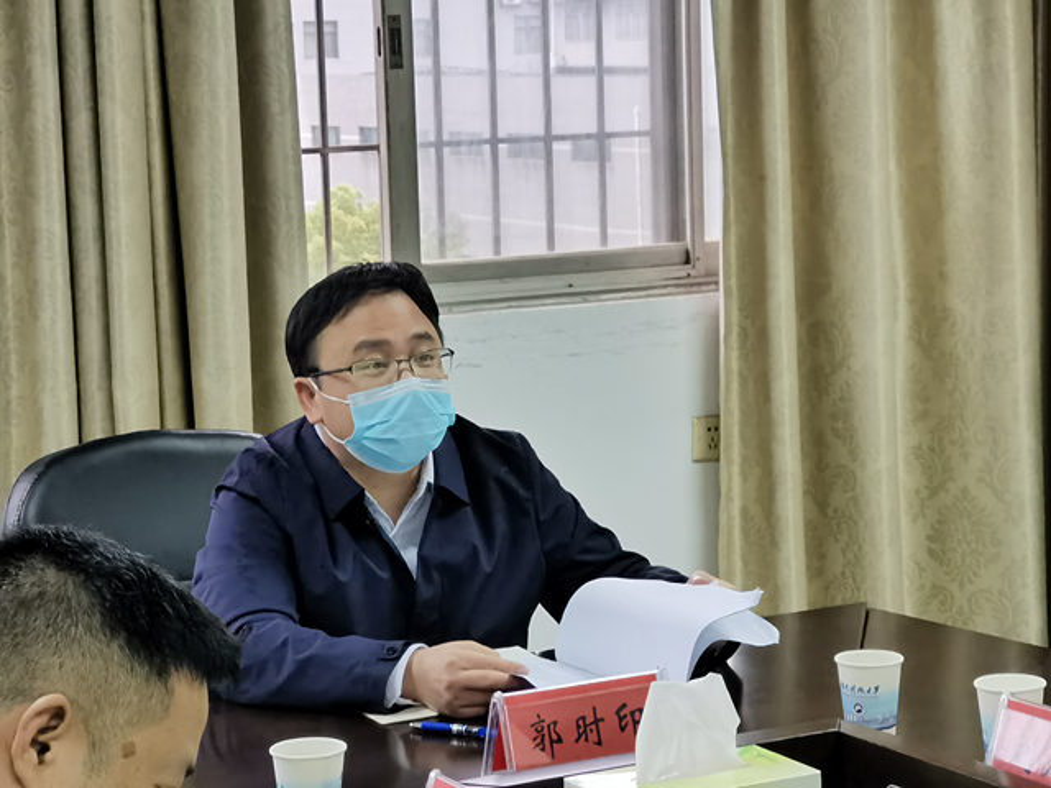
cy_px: 394
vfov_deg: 15.1
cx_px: 526
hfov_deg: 20.0
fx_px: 2975
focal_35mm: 98
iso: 200
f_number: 2.4
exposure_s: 1/50
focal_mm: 6.4
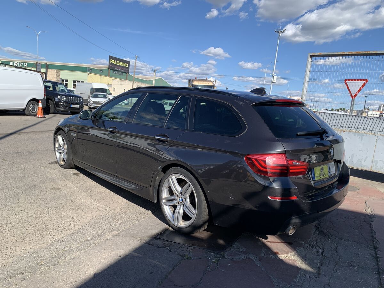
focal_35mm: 26
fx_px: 288
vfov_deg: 53.1
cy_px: 144
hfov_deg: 67.3
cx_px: 192
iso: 25
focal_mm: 4.25
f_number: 1.8
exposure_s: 1/2075
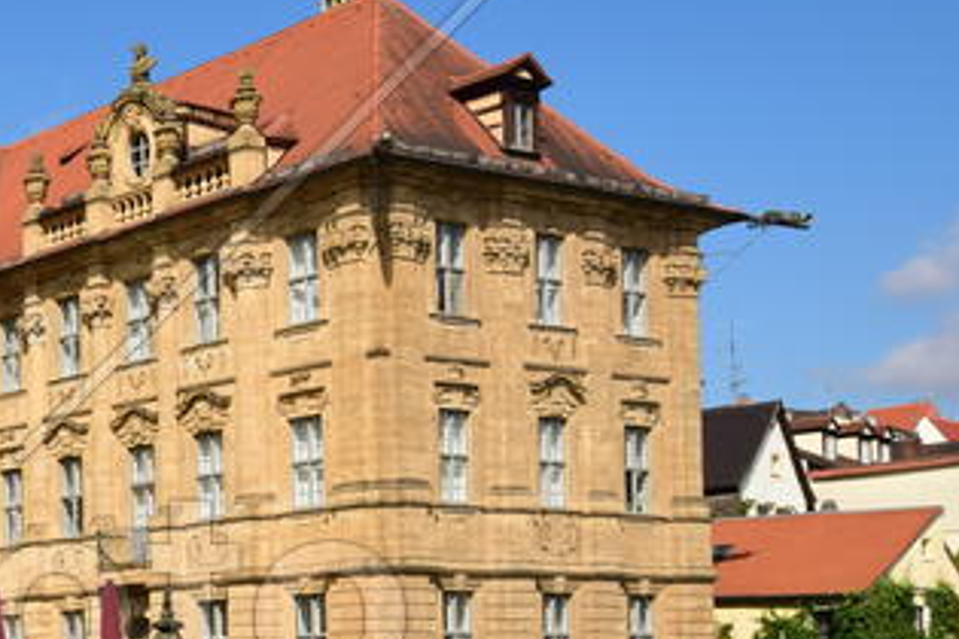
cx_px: -146
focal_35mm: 70
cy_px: 618
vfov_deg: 18.9
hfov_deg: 26.1
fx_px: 1875
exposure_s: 1/200
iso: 100
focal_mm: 17
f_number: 10
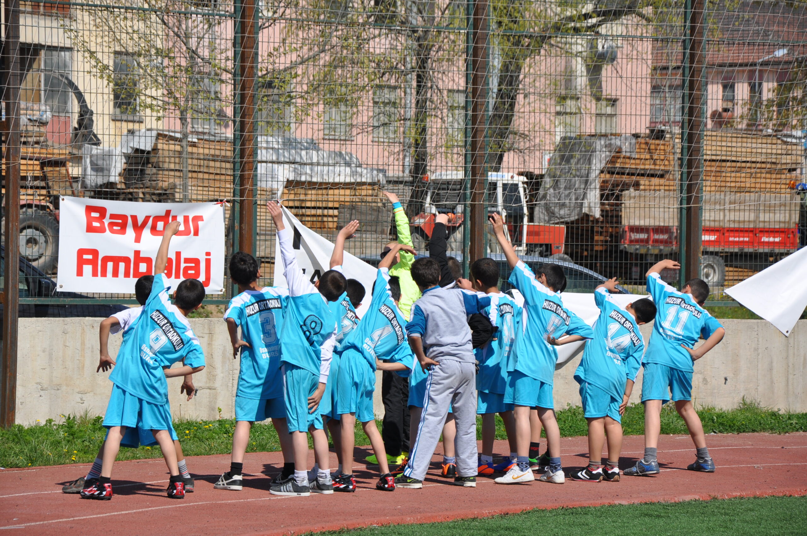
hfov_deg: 13.1
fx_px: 3526
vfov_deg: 8.7
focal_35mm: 158
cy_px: 268
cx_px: 404
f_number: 8
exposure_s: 1/1000
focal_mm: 105
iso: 200
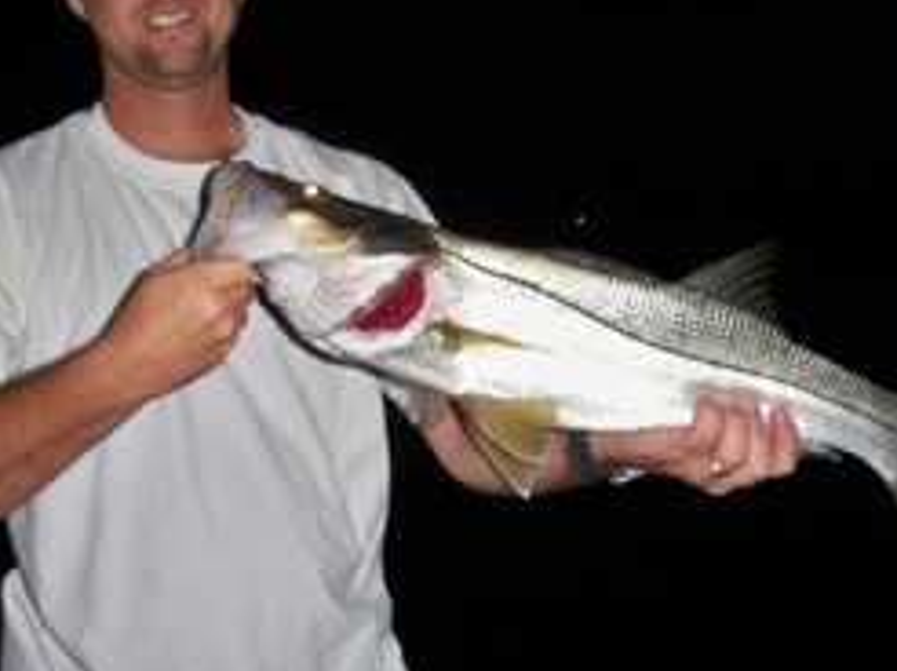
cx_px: 376
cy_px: 212
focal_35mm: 57
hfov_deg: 33.7
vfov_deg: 25.5
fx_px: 1476
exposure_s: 1/60
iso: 200
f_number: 3.1
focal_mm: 6.3
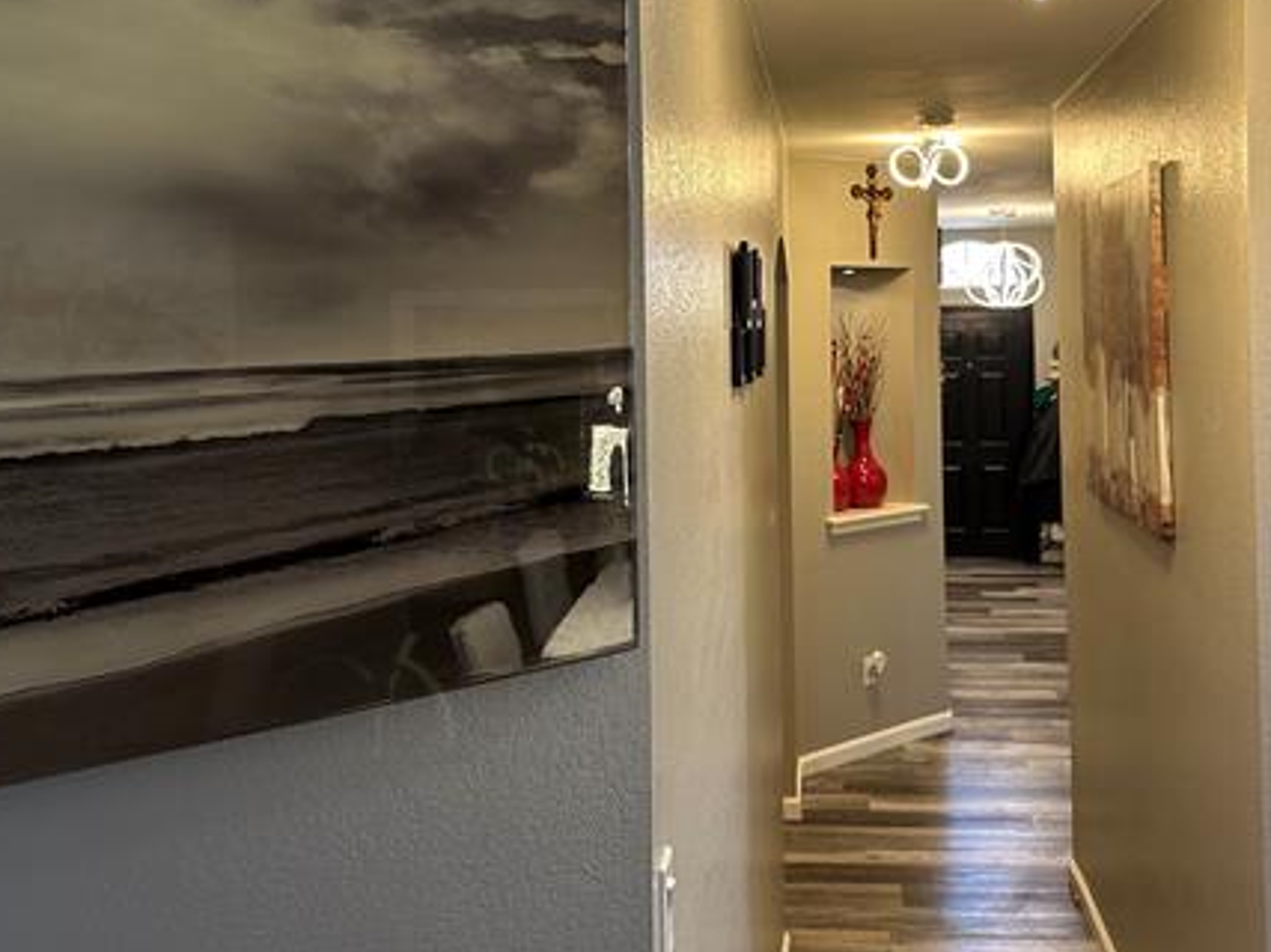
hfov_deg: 51.2
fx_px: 1321
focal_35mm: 36
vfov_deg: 39.1
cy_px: 312
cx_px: 723
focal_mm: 6.86
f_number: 1.78
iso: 200
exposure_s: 1/60
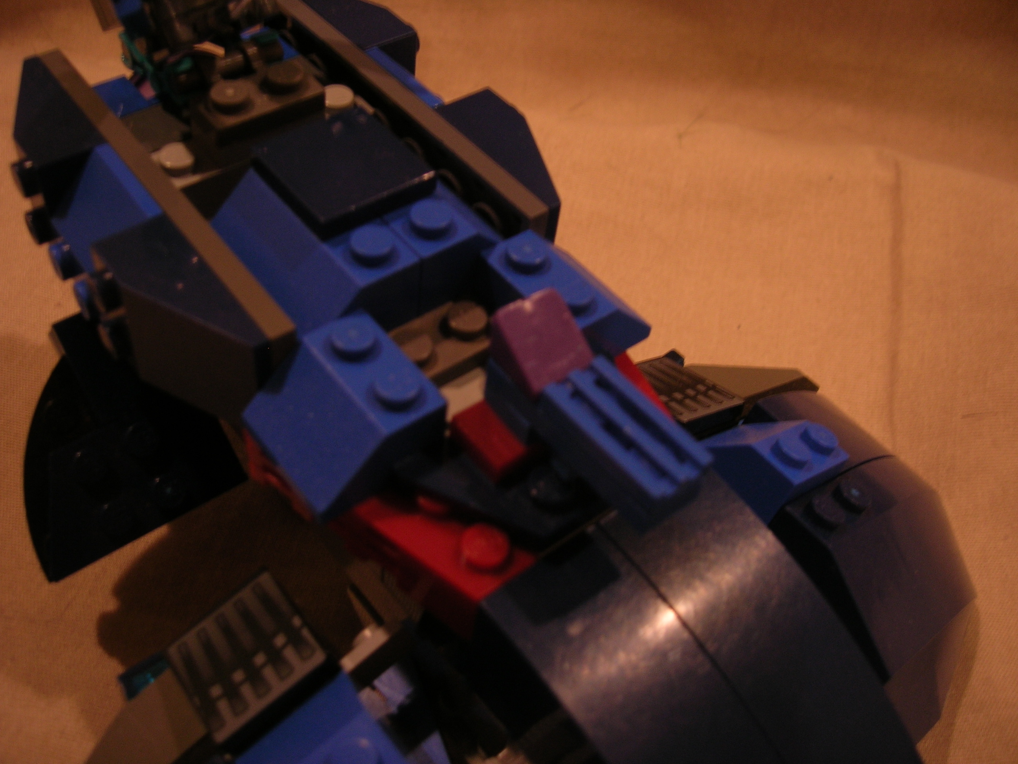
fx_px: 1000
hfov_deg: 54.0
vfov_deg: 41.8
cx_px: 509
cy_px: 382
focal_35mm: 34
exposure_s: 1/3.8
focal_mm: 5.7
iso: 53
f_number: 2.9
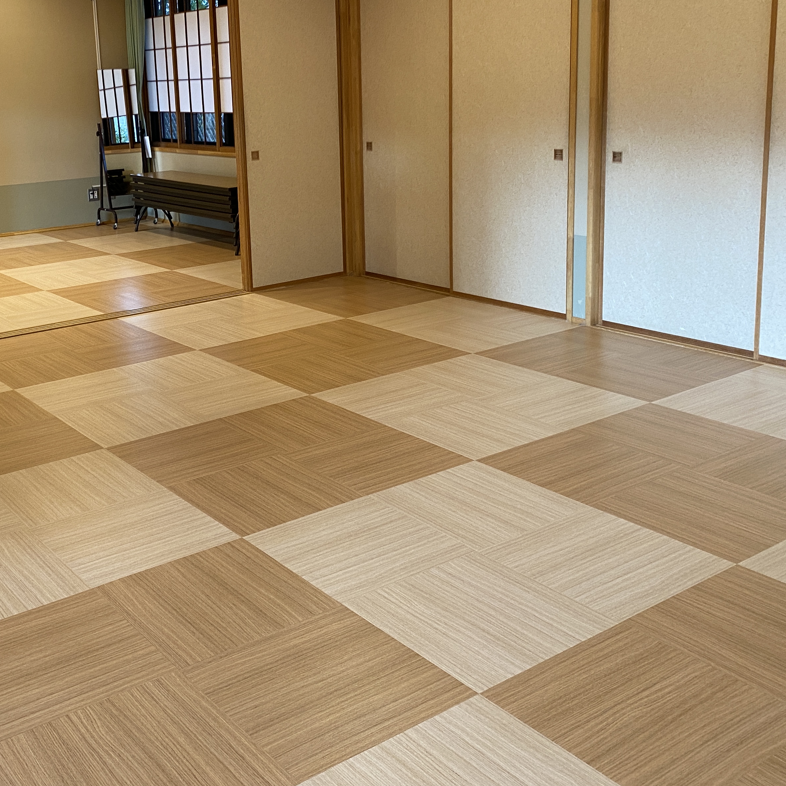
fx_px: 1002
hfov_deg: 42.2
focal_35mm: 39
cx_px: 257
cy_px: 286
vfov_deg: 42.5
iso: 64
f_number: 1.8
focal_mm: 4.25
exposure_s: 1/50
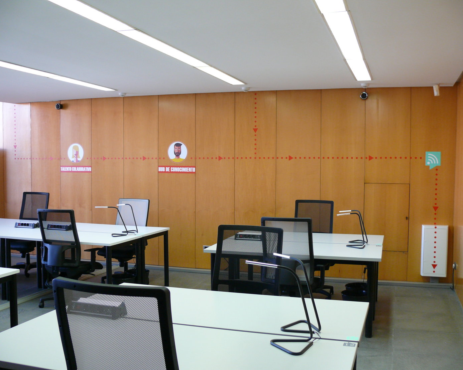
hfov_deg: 49.1
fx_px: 507
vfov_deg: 40.1
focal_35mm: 37
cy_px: 187
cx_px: 232
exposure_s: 1/30
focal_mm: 7.4
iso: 160
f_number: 2.8
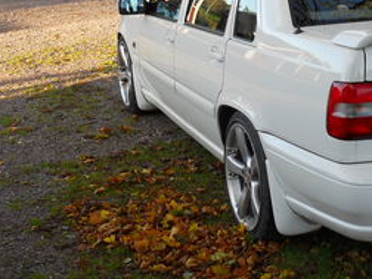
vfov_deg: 20.6
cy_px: 78
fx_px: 763
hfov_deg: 26.0
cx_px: 369
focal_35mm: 71
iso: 80
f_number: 2.7
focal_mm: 5
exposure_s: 1/200
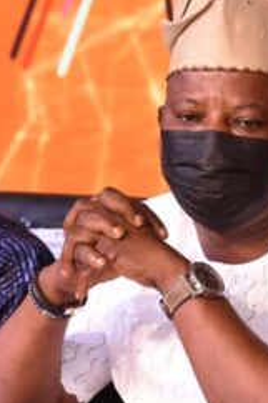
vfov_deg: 6.6
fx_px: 3466
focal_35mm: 310
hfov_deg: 4.4
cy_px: 251
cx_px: 323
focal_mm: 125
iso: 2500
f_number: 7.1
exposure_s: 1/100
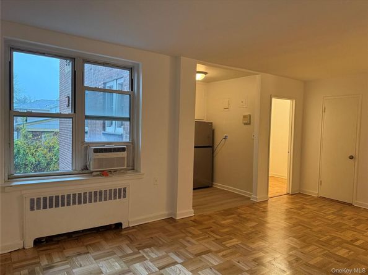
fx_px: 255
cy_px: 138
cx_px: 184
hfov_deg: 71.6
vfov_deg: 56.8
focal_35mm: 24
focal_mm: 6.76
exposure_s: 1/60
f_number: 1.78
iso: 320
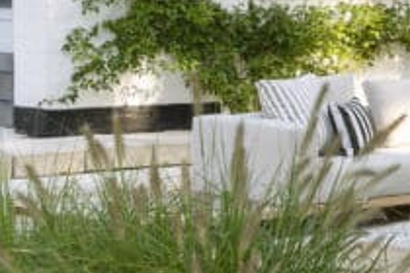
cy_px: -38
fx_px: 1833
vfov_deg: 8.4
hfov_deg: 12.0
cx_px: 668
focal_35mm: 161
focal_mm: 44
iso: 100
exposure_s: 1/40
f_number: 8
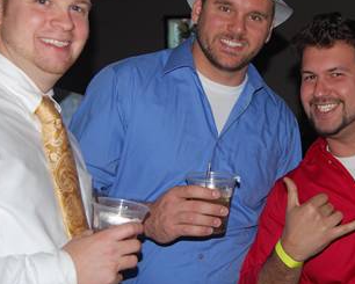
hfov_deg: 27.4
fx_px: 725
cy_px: 102
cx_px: 223
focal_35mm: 69
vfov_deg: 22.1
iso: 400
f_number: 4.2
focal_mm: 30
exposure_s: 1/60
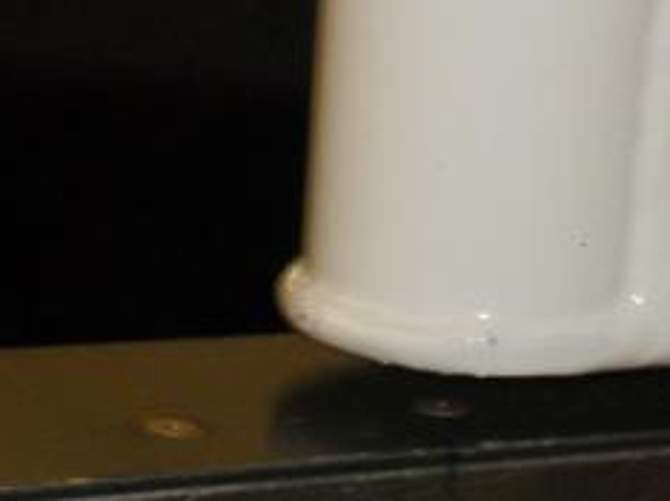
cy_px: 384
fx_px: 6303
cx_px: 659
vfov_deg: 4.6
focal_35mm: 326
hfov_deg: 6.1
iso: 400
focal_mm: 21.7
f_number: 5
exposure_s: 1/90
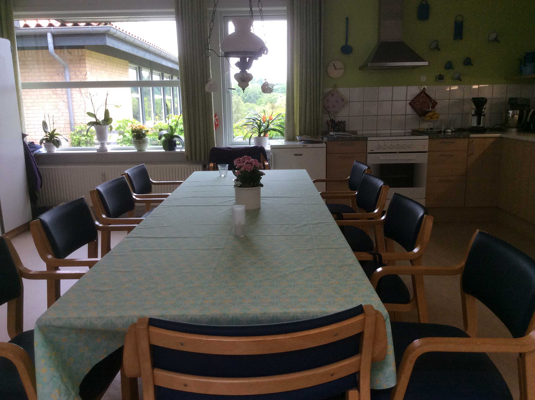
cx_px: 268
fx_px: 494
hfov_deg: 56.9
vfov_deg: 44.1
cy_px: 200
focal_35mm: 32
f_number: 2.4
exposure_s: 1/100
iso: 64
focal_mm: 3.3
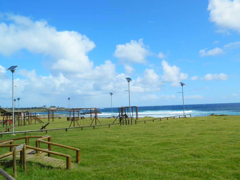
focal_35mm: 31
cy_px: 90
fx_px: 215
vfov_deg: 45.4
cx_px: 120
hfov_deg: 58.4
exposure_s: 1/160
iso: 80
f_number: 9.1
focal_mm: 5.6
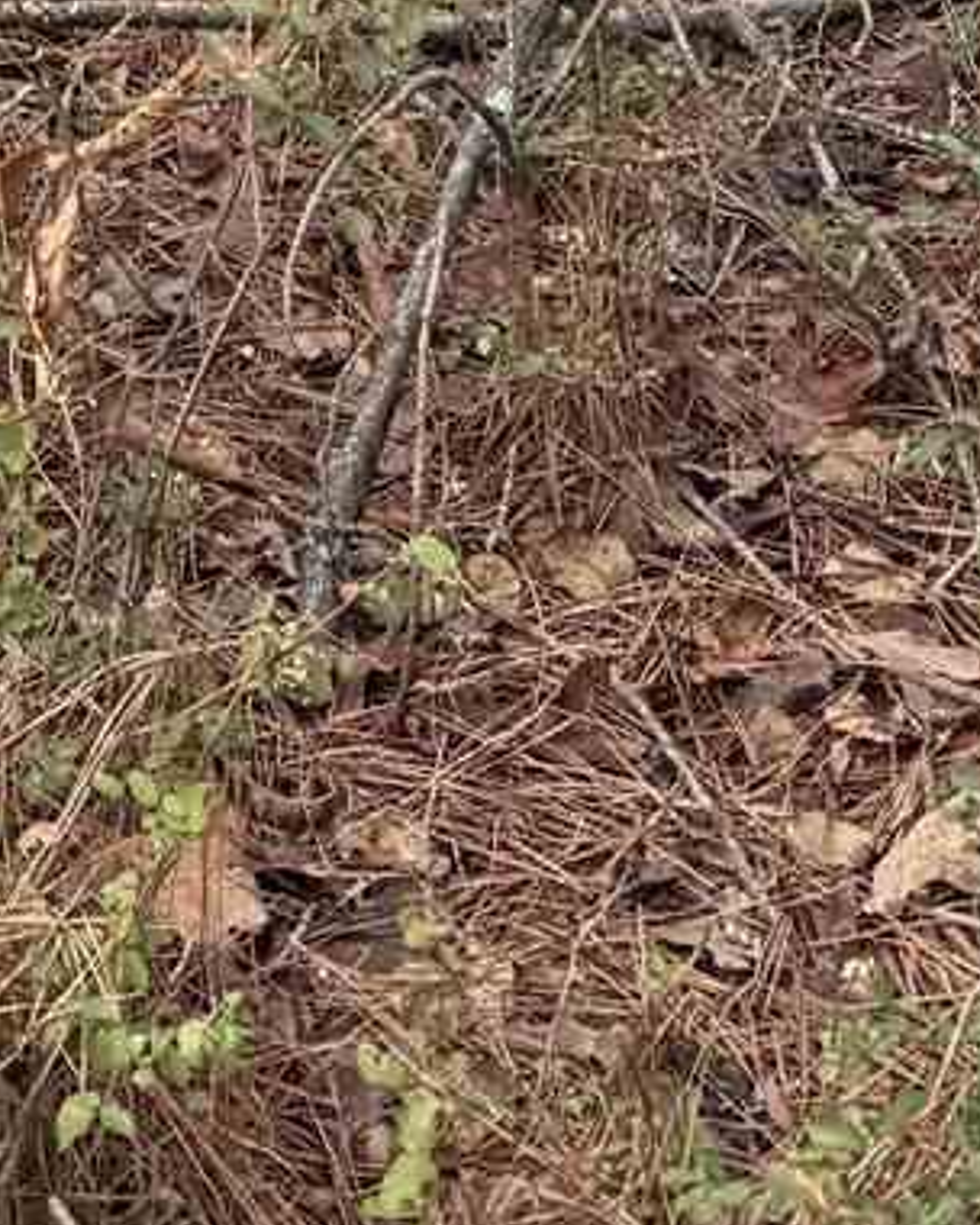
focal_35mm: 142
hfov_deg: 10.3
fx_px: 5148
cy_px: -1999
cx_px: -777
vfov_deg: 10.8
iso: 100
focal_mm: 6.76
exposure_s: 1/888
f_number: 1.78
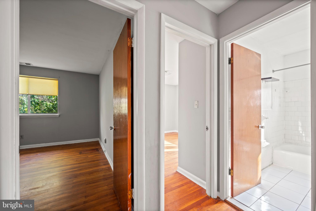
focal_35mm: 14
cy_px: 106
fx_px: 123
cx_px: 158
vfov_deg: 81.2
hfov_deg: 104.2
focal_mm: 14
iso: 125
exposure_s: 3
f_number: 8
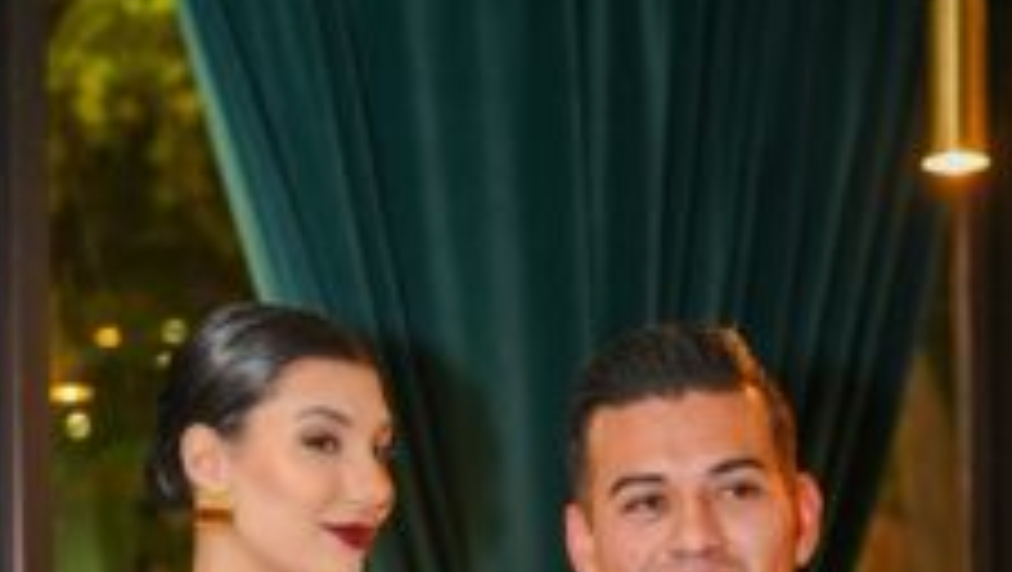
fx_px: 2310
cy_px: 761
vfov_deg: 13.5
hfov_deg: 24.7
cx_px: 546
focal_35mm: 86
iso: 2000
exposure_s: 1/60
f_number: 2.2
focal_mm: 37
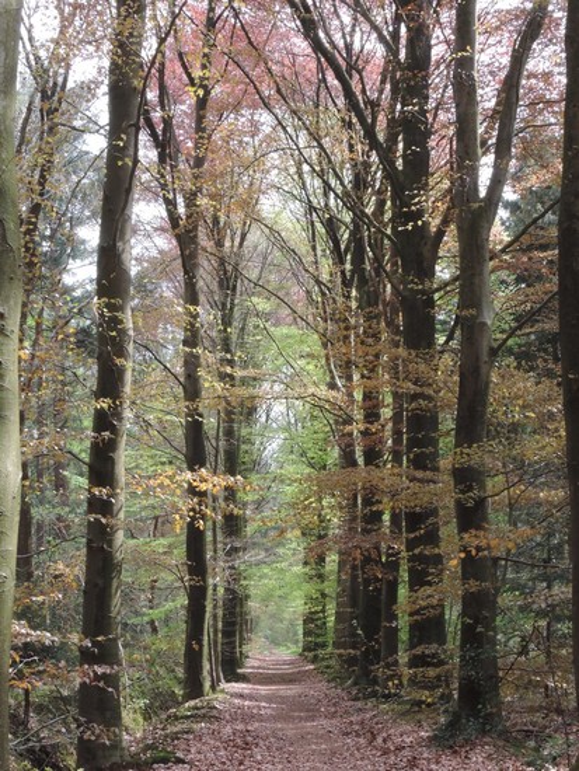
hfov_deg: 24.4
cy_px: 386
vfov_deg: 32.2
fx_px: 1337
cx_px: 290
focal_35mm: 60
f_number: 7.4
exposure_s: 1/60
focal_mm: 10.7
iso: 250
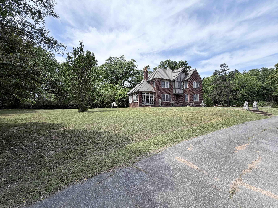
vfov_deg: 85.7
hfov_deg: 102.1
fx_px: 112
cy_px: 104
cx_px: 139
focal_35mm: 14
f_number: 2.2
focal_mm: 2.22
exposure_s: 1/770
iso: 25
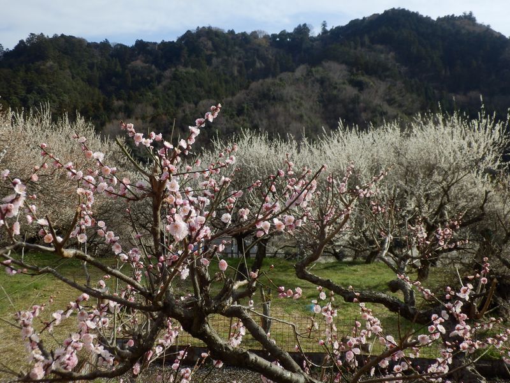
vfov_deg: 38.7
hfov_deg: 50.1
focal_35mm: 37
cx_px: 255
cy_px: 192
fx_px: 545
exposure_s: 1/800
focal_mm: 6.6
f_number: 3.9
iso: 80
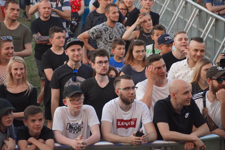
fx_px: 844
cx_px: 112
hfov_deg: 15.2
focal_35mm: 135
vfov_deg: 10.2
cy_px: 75
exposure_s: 1/125
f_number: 5.6
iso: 800
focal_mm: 90
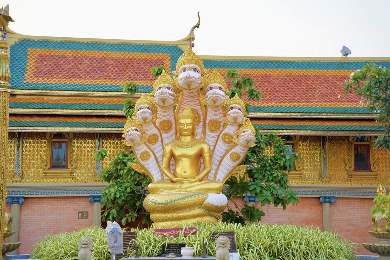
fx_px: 758
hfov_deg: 28.8
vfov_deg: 19.5
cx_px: 195
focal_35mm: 70
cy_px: 130
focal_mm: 70
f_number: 4
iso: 200
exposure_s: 1/160
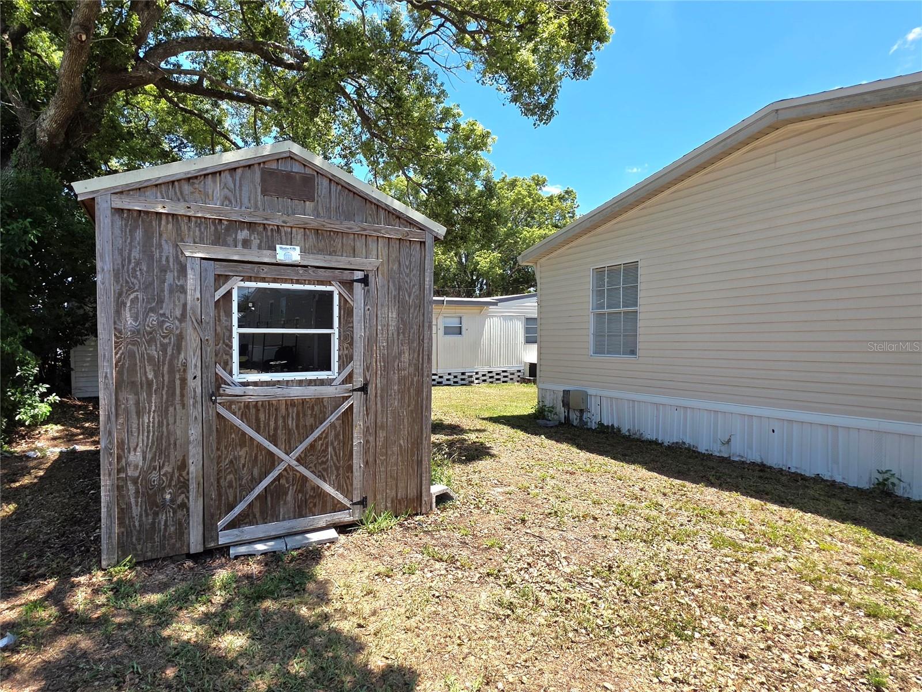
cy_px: 346
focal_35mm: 13
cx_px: 461
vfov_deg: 89.9
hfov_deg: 106.2
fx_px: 346
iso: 40
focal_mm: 2.2
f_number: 1.9
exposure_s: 1/1000
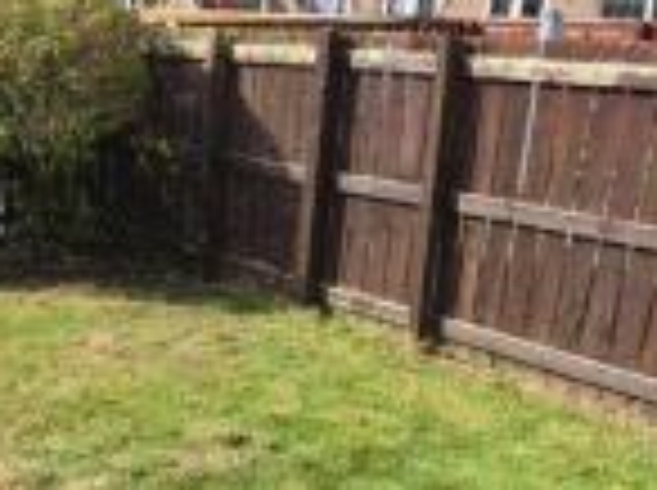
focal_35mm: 52
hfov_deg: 35.8
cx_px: 146
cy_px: 398
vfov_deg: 27.4
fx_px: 985
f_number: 1.9
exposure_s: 1/1989
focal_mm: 2.2
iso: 40
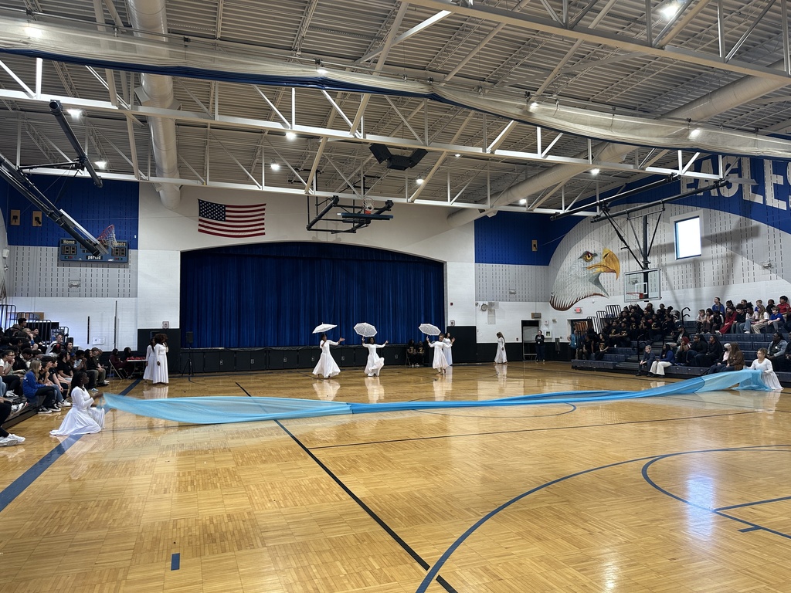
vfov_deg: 56.8
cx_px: 396
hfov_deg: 71.6
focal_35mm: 24
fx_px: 548
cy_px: 296
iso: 125
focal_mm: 6.86
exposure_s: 1/60
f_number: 1.78
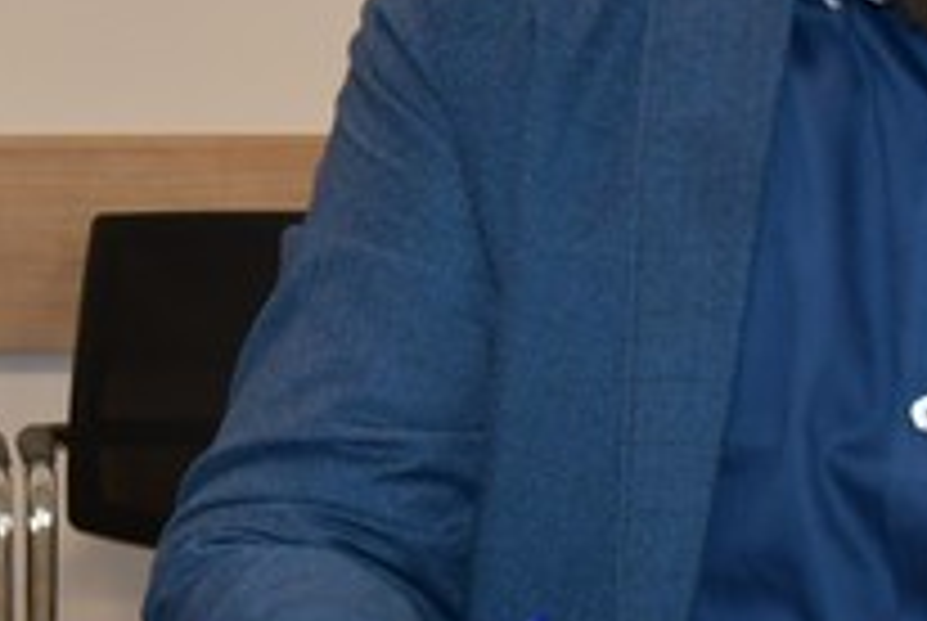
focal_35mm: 149
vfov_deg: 9.2
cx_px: -9
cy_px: 110
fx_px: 3842
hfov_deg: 13.6
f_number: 3.5
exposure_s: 1/100
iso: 400
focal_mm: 20
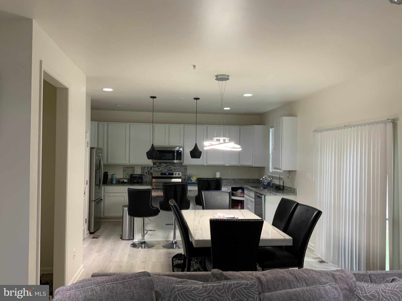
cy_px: 150
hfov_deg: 61.7
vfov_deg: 48.2
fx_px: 337
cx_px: 201
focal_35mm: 29
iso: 125
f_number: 1.8
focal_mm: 3
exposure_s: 1/60
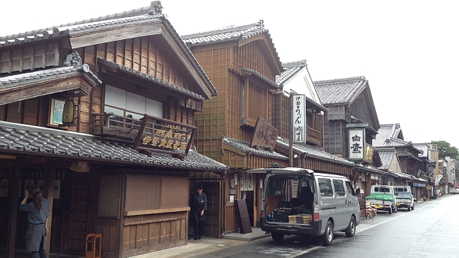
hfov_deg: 51.6
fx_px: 475
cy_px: 134
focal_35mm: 39
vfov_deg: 30.4
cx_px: 228
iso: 50
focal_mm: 4.28
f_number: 2.4
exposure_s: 1/168
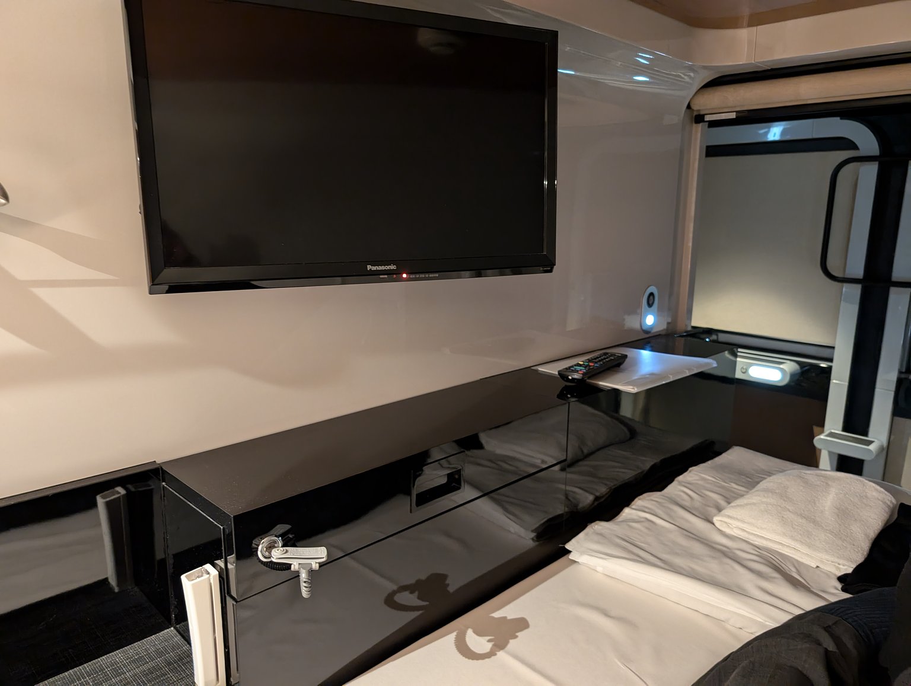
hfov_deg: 71.5
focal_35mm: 24
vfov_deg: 56.9
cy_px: 343
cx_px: 456
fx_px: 633
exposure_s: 1/23.8
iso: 865
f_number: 1.68
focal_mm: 6.9
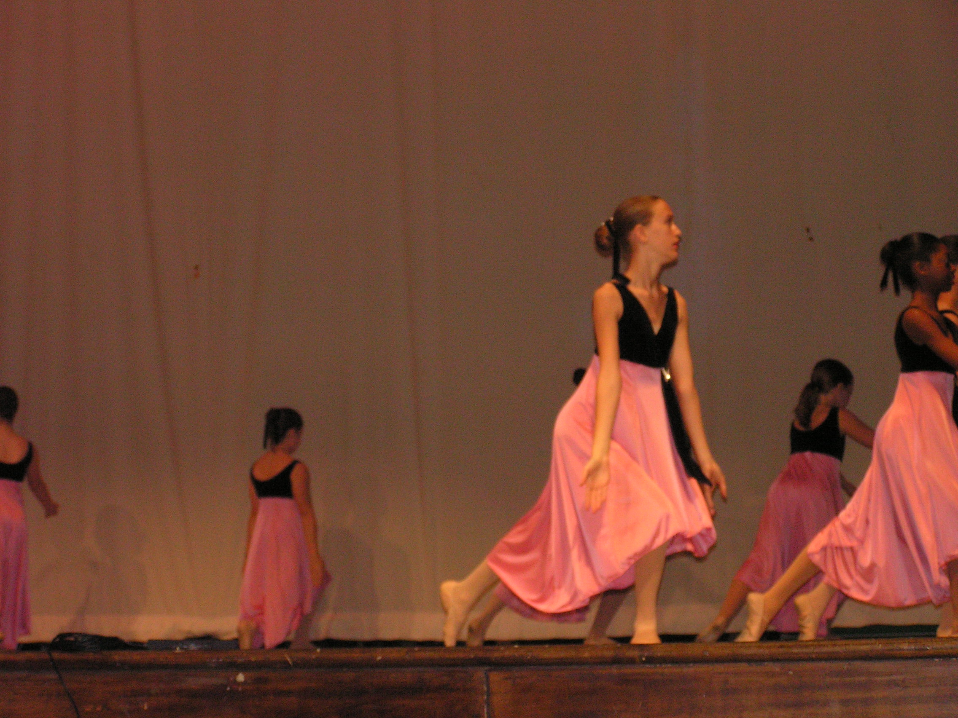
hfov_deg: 17.7
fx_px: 3072
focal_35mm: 111
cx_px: 479
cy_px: 359
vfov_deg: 13.3
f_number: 3.2
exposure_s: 1/125
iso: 200
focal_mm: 18.5
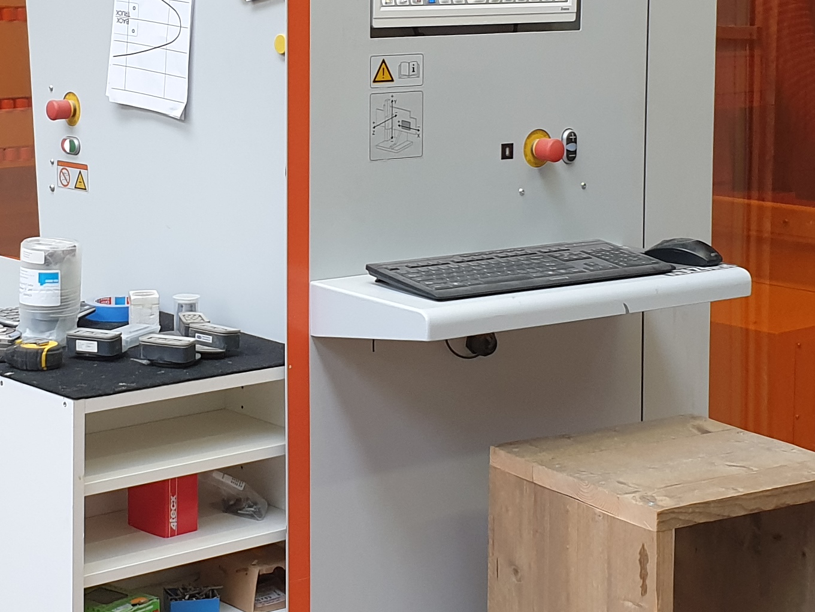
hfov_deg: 25.2
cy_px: 147
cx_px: 278
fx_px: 1813
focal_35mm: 77
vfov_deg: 19.0
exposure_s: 1/50
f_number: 2.4
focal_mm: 4.3
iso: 125
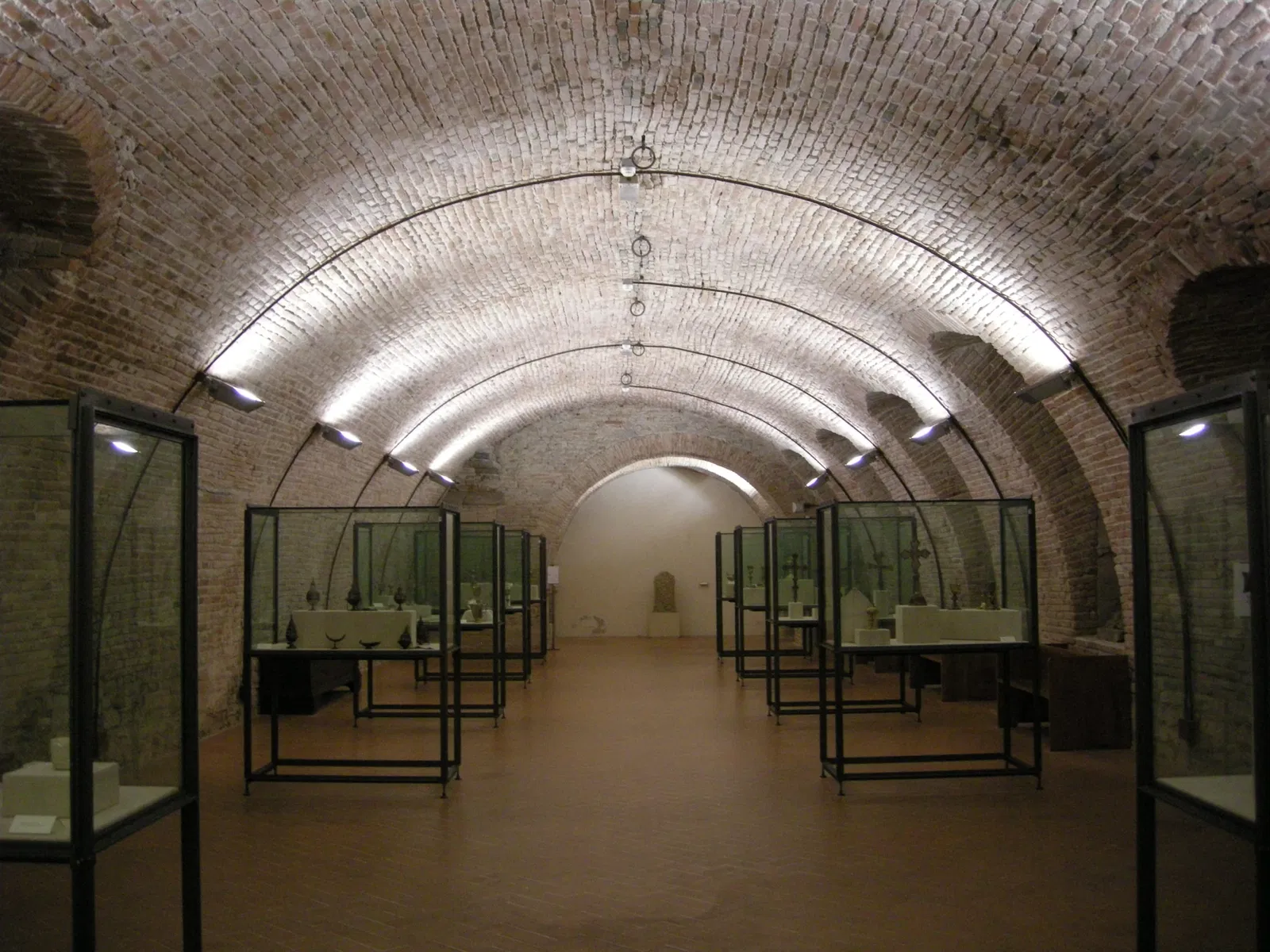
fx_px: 1321
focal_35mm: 36
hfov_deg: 51.4
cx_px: 635
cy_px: 476
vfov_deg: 39.7
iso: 400
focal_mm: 7.5
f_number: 2.7
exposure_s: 1/23.4
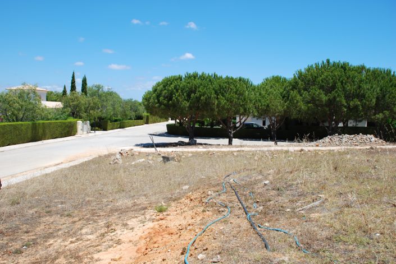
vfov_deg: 40.0
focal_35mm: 33
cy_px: 132
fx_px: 363
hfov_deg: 57.2
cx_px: 198
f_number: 7.1
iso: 100
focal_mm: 22
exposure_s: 1/200
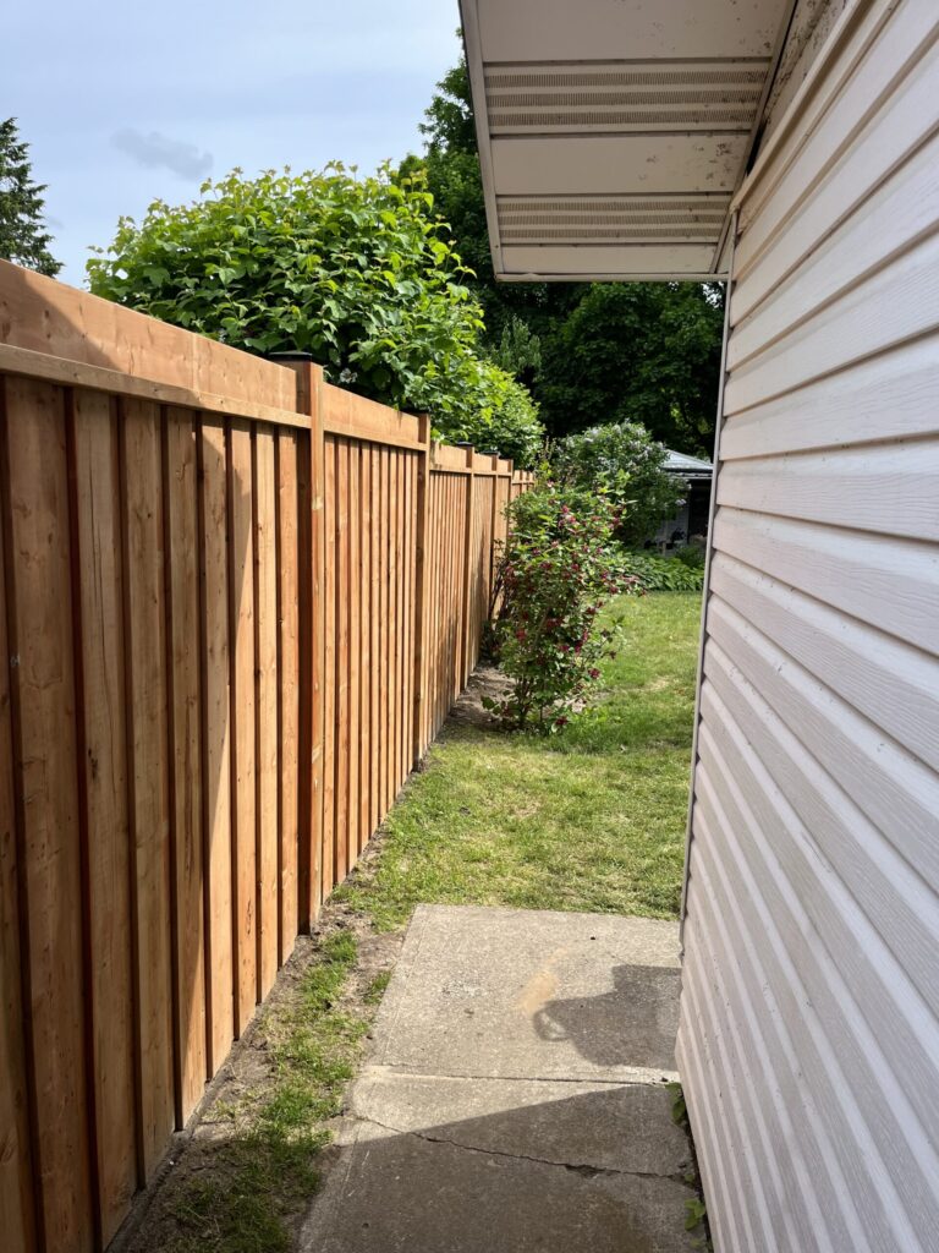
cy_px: 626
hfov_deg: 53.1
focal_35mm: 26
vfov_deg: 67.3
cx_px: 470
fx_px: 940
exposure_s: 1/1558
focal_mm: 5.1
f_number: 1.6
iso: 50
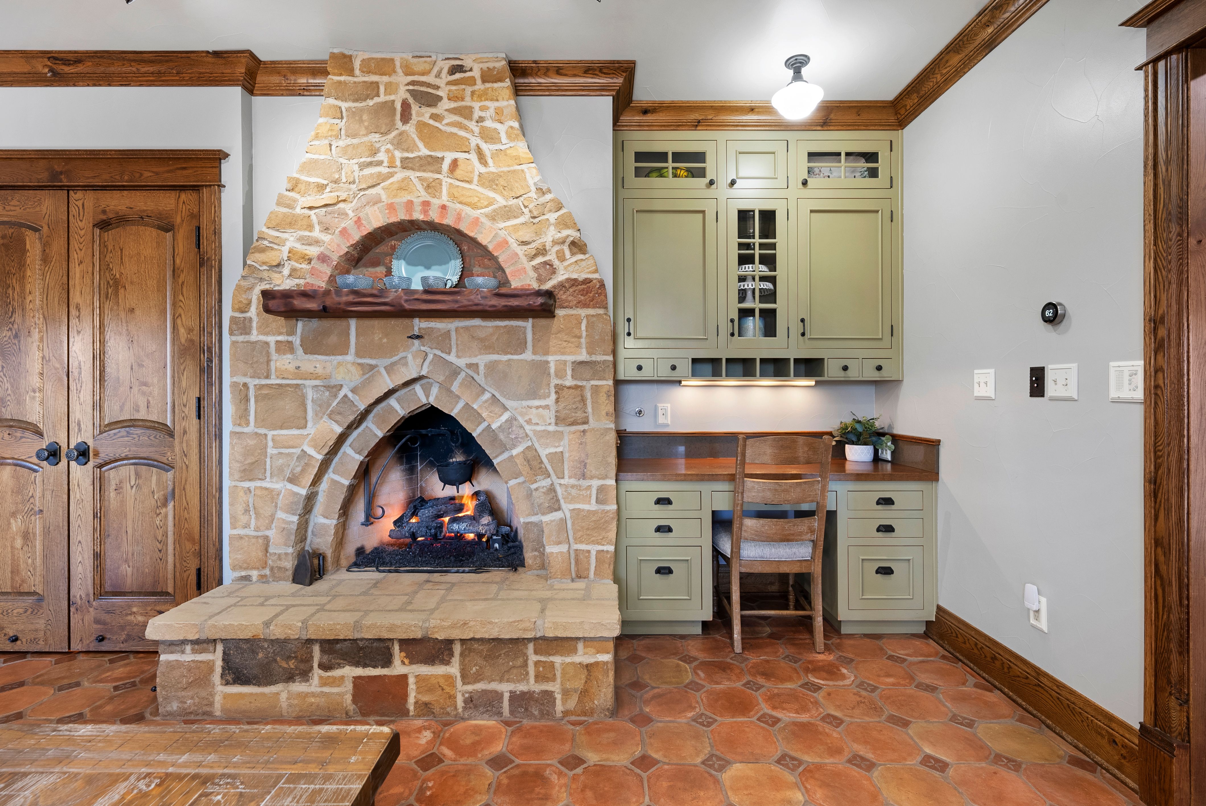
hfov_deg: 93.2
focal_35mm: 17
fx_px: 570
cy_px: 403
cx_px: 603
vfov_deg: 70.5
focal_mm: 17
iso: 400
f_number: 9
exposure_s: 1/3
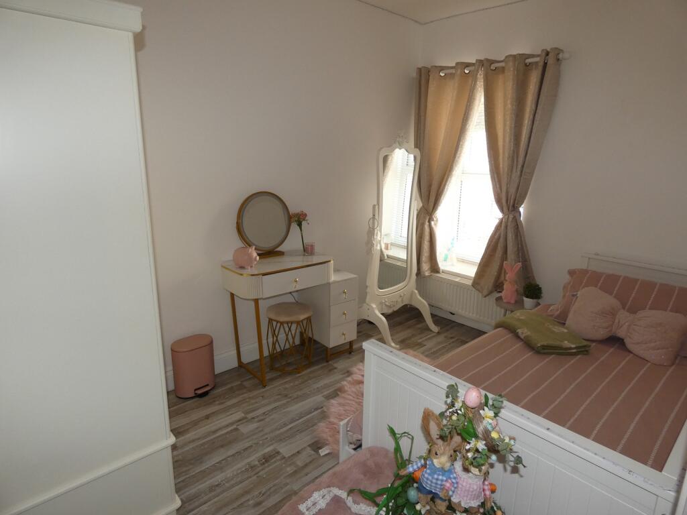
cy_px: 258
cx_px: 344
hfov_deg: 81.7
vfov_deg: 66.0
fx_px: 397
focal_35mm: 20
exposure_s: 1/60
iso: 200
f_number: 2.8
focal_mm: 3.6
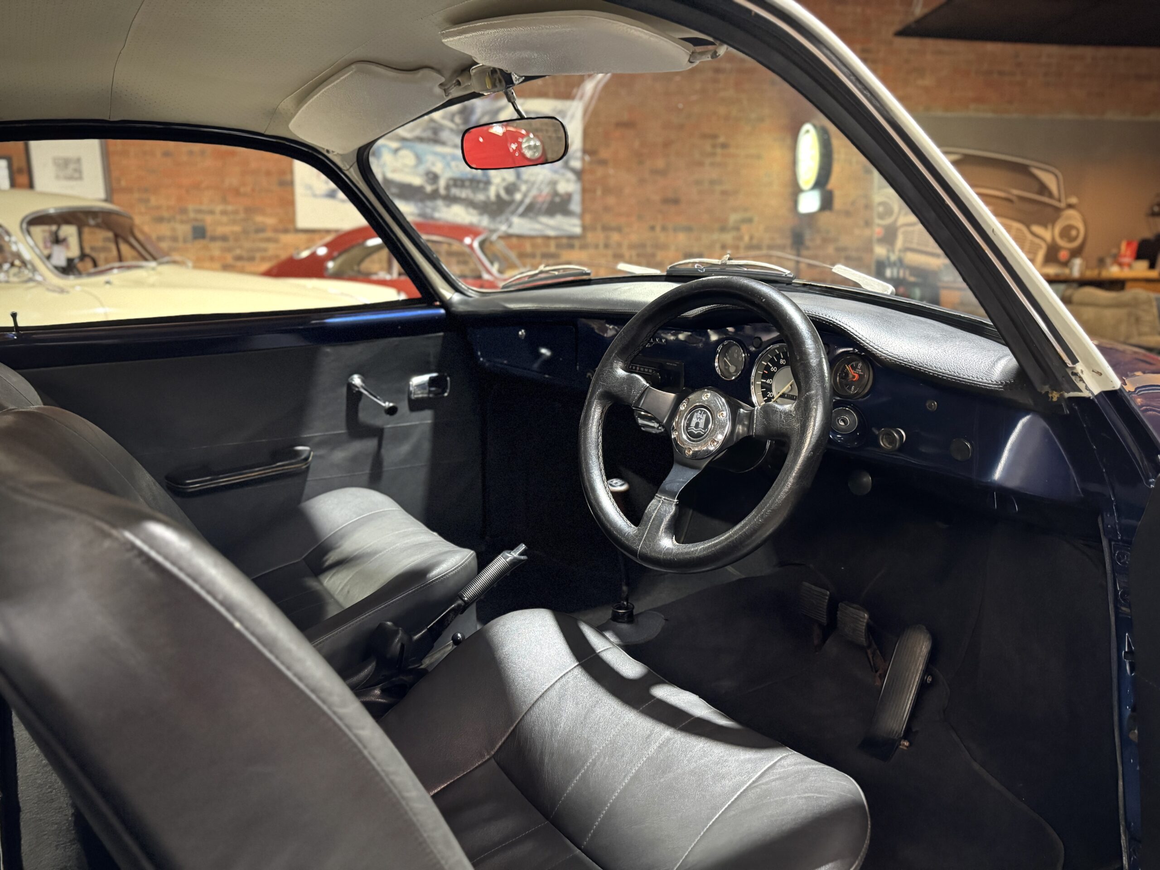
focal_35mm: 24
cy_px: 435
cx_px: 580
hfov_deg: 71.6
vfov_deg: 56.8
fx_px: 804
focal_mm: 6.76
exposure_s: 1/33
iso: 800
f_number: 1.78
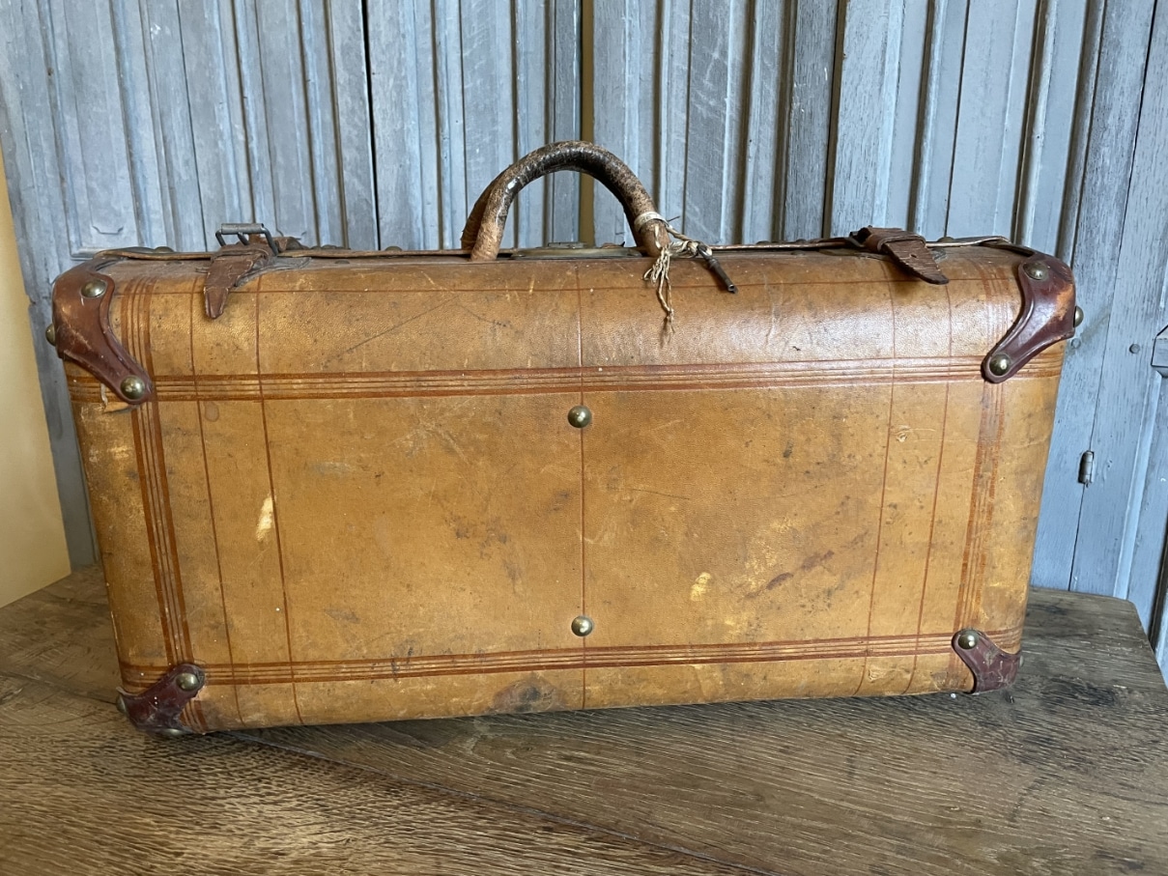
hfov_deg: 67.3
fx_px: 877
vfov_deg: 53.1
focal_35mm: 26
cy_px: 438
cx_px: 584
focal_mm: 4.2
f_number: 1.6
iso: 320
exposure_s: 1/50
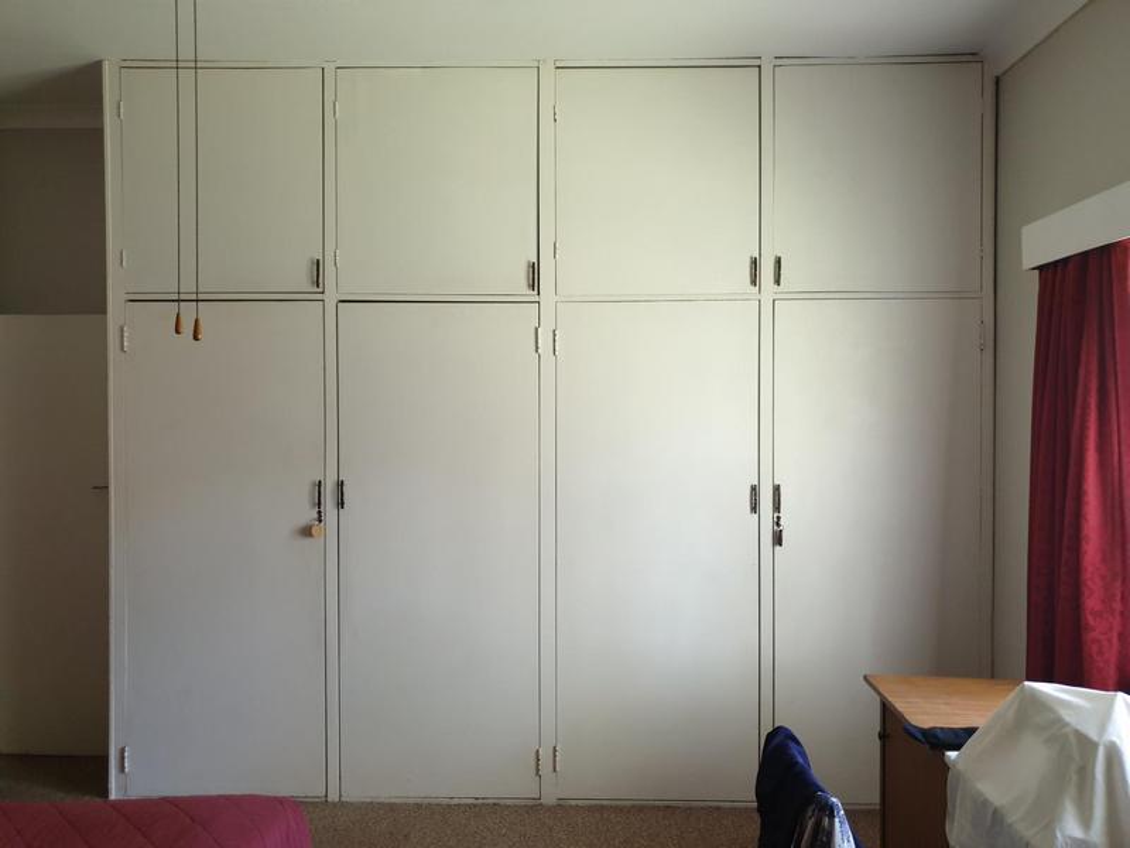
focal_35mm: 26
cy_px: 424
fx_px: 849
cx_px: 565
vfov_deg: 53.1
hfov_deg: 67.3
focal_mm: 4.3
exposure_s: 1/49
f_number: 1.5
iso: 250
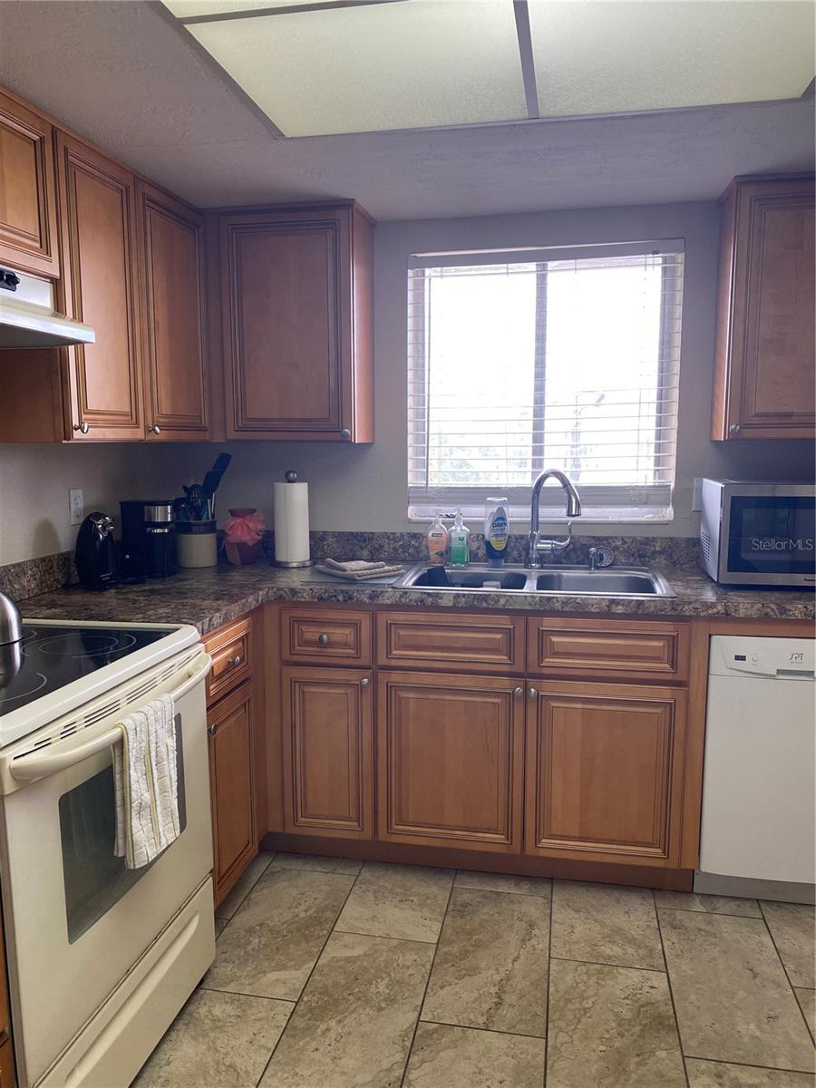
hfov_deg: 53.1
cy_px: 544
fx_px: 817
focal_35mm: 26
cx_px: 408
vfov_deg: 67.3
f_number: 1.8
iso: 80
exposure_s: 1/120
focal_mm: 4.25
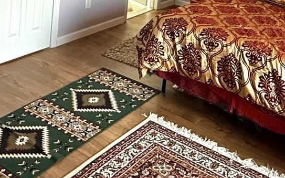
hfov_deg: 36.2
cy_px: -67
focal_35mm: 56
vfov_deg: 20.6
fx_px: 435
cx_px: 167
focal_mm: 2.22
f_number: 2.2
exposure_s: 1/60
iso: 200
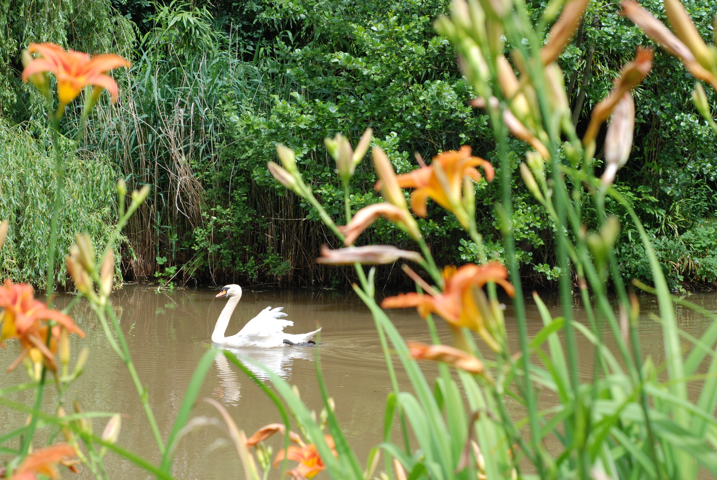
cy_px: 240
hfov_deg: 27.0
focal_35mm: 75
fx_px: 1496
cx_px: 358
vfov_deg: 18.2
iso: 400
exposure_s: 1/250
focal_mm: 50
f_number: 8
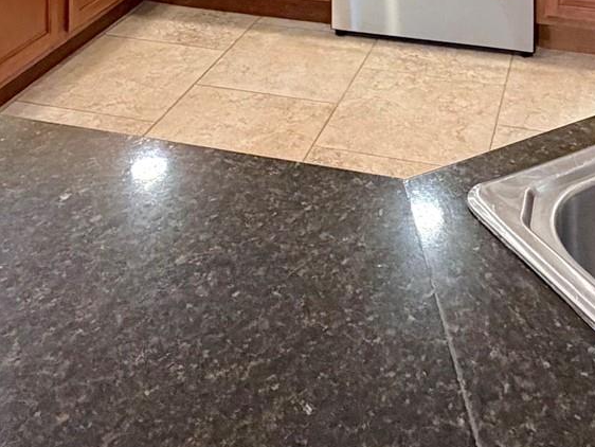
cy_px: -334
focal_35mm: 51
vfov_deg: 20.8
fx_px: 877
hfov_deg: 37.1
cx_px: 389
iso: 400
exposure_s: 1/60
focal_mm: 2.22
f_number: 2.2
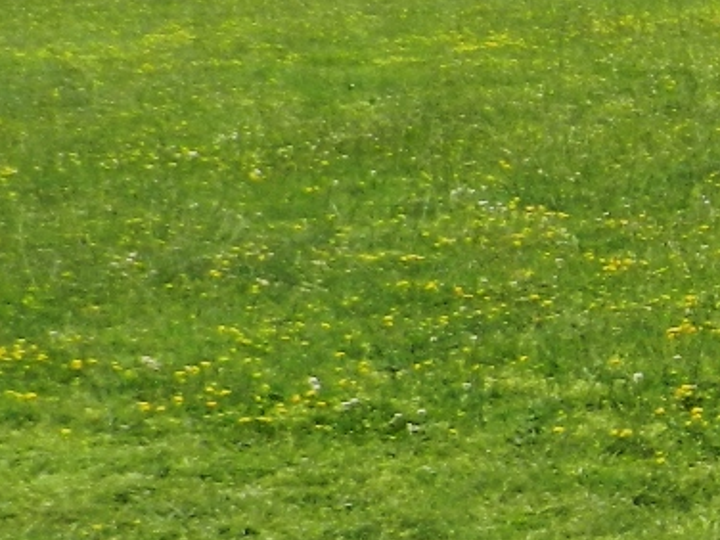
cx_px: 1677
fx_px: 3536
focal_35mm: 170
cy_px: 322
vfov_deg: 8.7
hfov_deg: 10.2
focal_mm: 5.6
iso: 160
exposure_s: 1/1000
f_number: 3.7
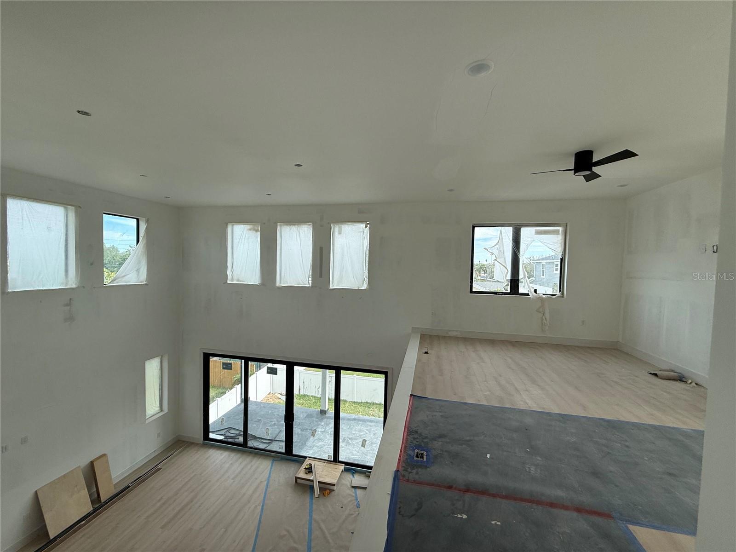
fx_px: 298
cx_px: 368
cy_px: 276
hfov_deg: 102.1
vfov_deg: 85.7
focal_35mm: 14
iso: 64
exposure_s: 1/436
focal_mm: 2.22
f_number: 2.2
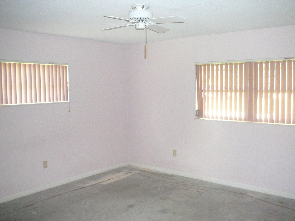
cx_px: 148
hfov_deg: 52.6
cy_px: 110
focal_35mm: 35
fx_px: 298
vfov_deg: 40.7
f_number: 2.8
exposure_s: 1/30
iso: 400
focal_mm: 5.2
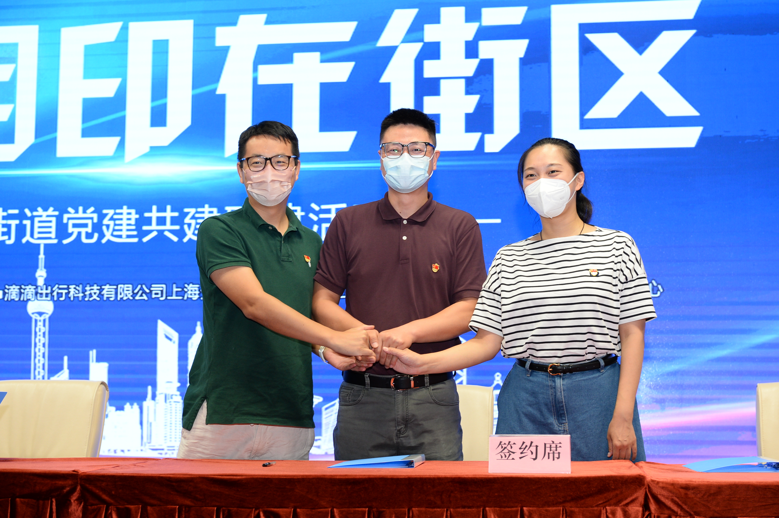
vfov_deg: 22.6
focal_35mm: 60
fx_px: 1297
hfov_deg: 33.4
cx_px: 390
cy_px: 259
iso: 1000
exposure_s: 1/80
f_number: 5.6
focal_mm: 60
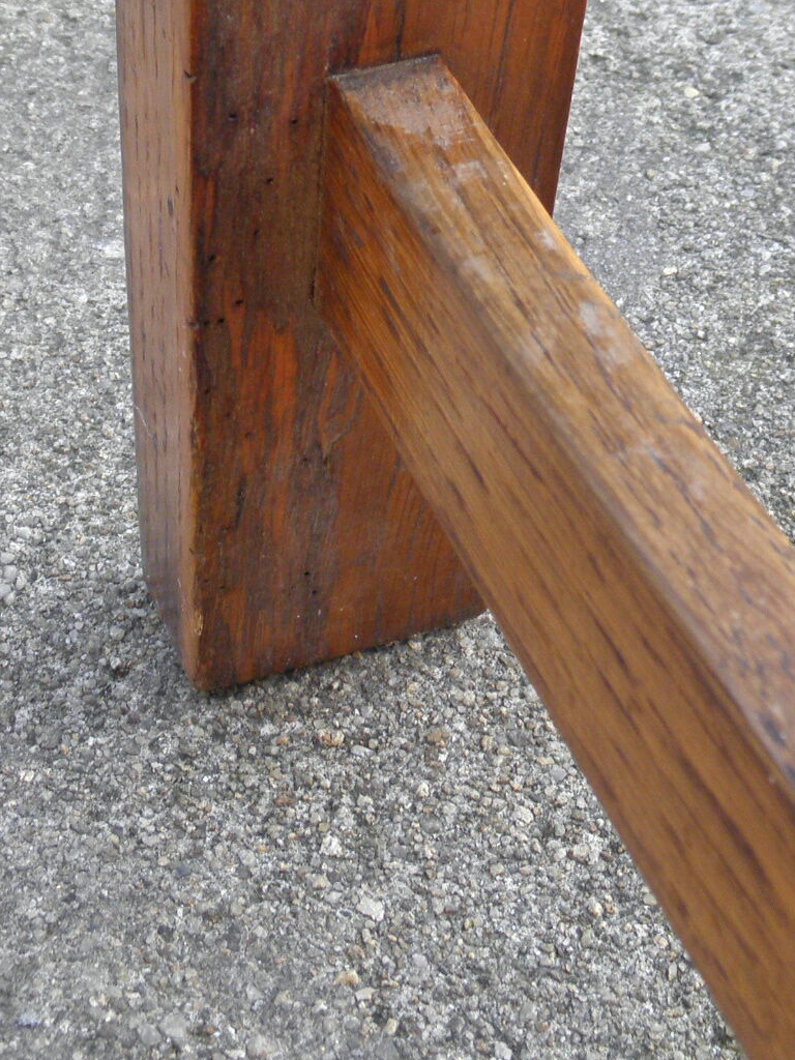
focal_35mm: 75
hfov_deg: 19.6
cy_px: 62
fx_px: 2297
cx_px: 521
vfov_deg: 25.0
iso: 125
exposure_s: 1/30
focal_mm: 5.5
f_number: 3.6
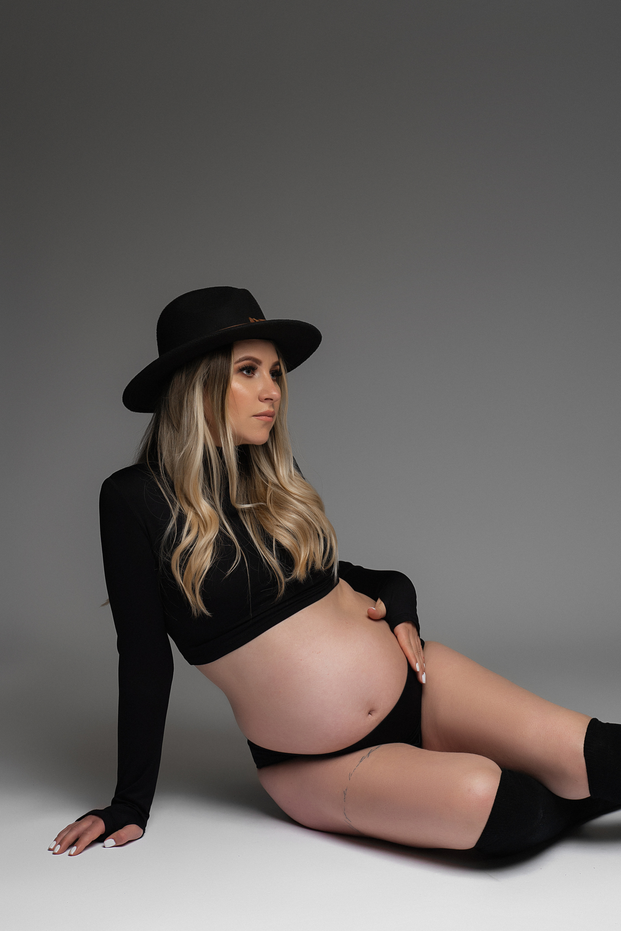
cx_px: 310
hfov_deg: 24.2
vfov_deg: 35.6
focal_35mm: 56
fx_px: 1449
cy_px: 466
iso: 160
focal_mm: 56
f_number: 5.6
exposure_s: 1/160
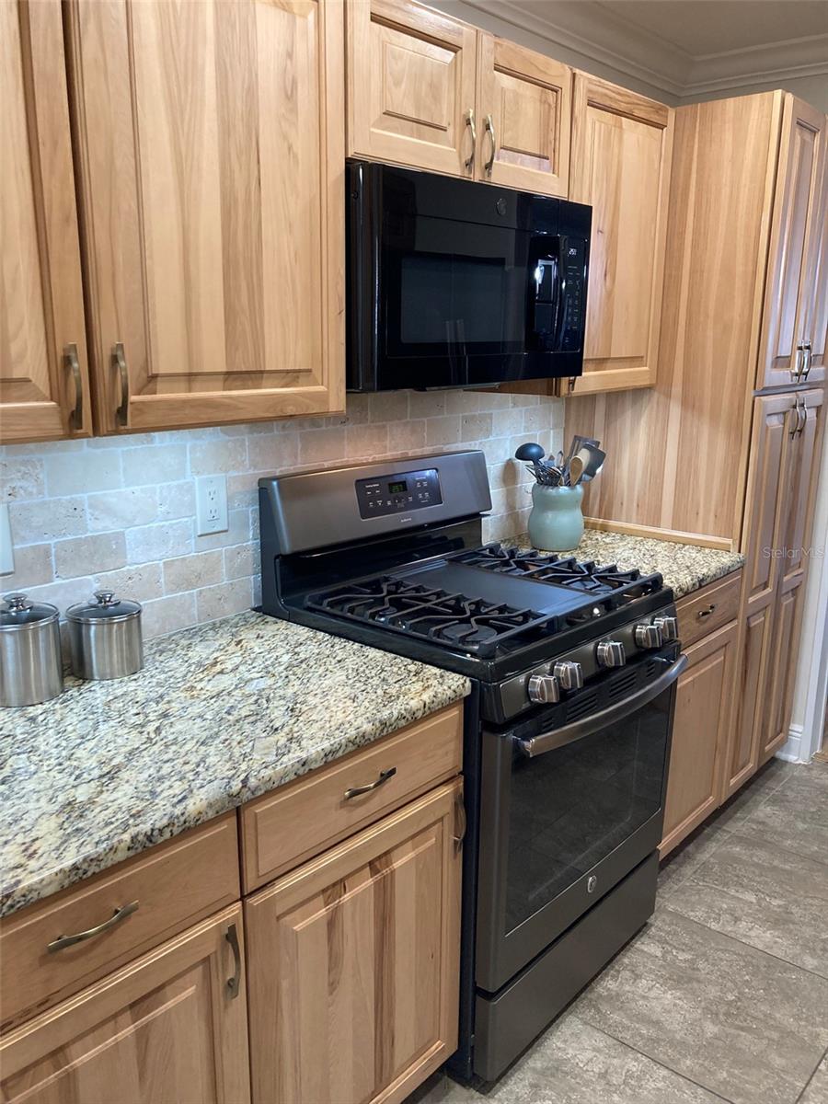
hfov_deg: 49.7
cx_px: 414
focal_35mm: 28
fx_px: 893
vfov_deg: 63.4
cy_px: 552
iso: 125
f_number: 1.8
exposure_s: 1/60
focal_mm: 3.99
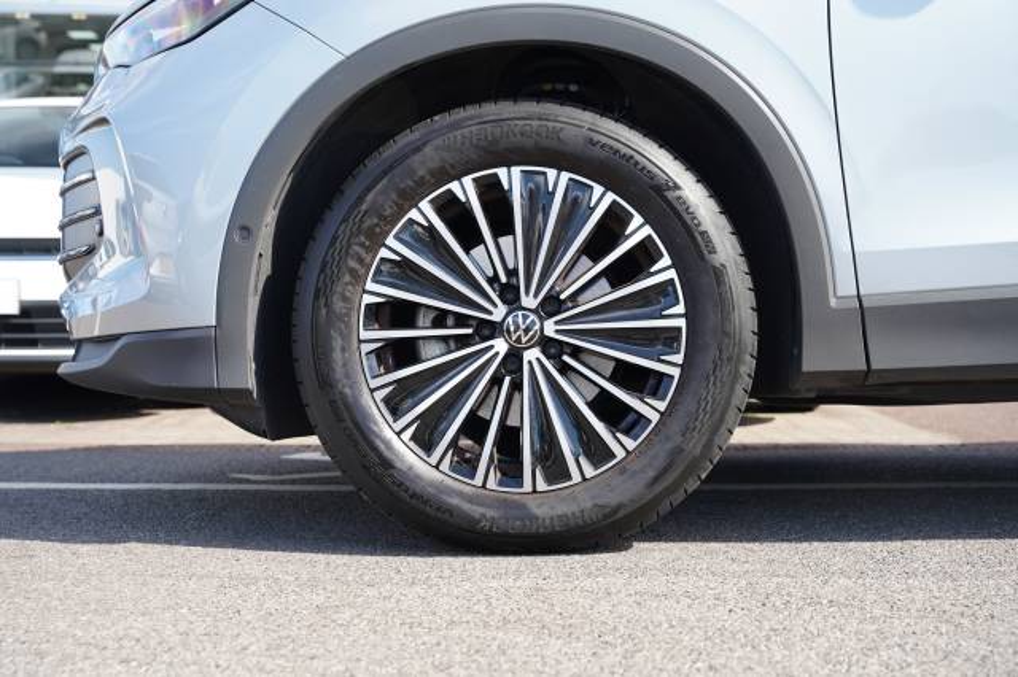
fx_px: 1292
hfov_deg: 43.0
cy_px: 338
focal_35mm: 46
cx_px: 509
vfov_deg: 29.4
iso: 100
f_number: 4.5
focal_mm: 45.7
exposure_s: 1/80
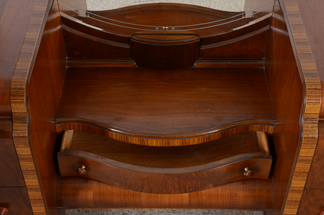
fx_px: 539
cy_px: 108
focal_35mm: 60
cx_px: 162
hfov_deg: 33.5
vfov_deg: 22.5
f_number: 13
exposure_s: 1/160
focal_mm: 40
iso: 125
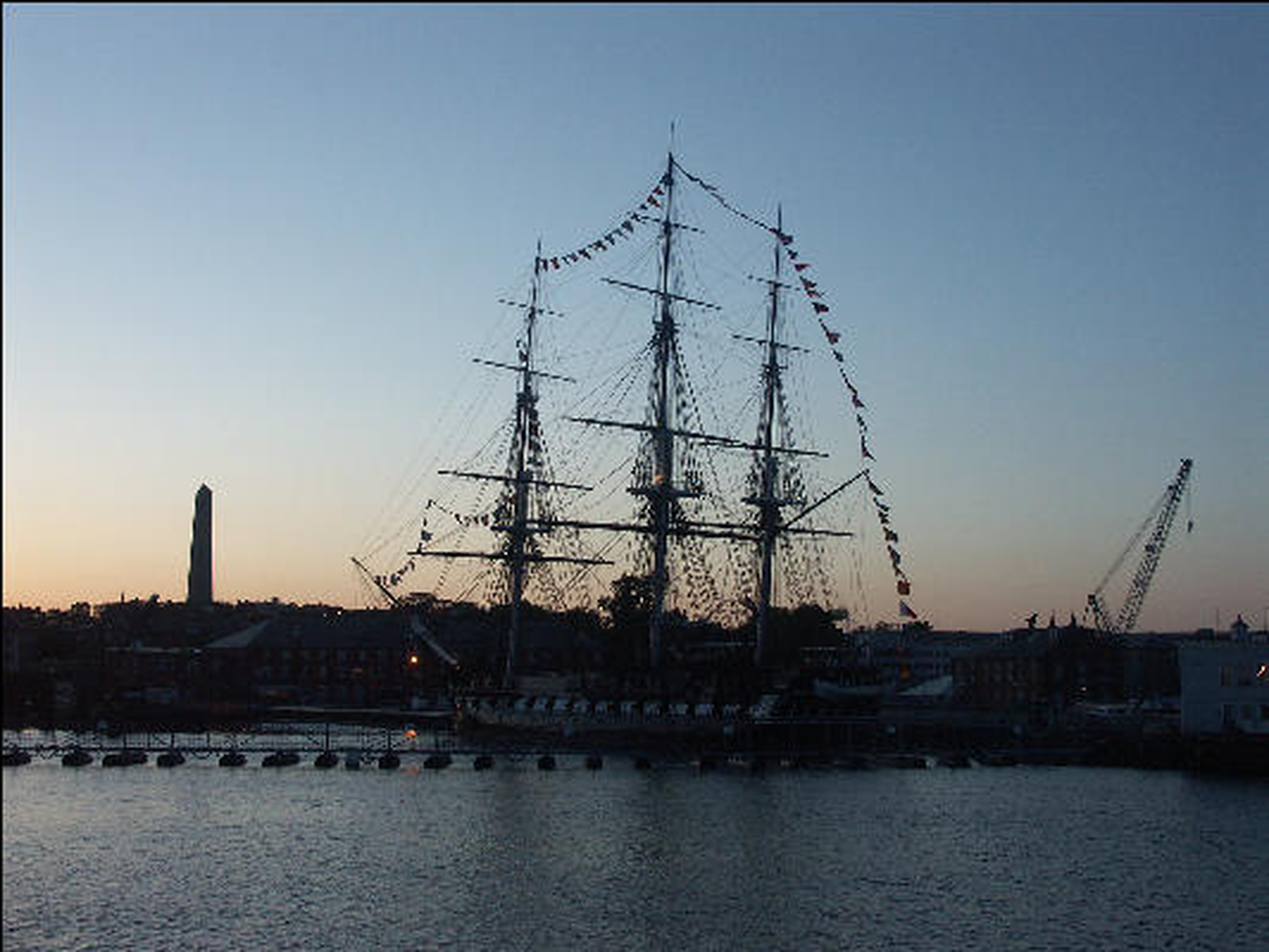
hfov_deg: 42.1
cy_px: 476
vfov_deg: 32.2
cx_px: 634
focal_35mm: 45
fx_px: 1650
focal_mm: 11.78
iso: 100
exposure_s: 1/100
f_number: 4
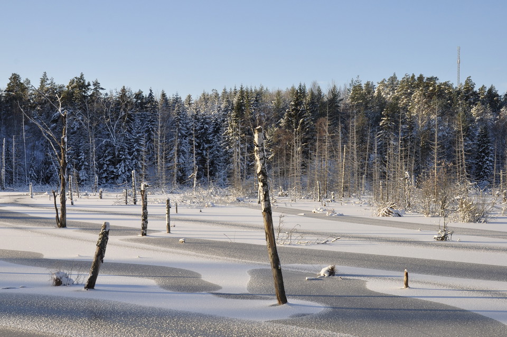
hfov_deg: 33.4
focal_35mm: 60
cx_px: 254
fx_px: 844
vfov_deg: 22.6
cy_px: 168
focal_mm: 40
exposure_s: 1/250
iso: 320
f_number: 10
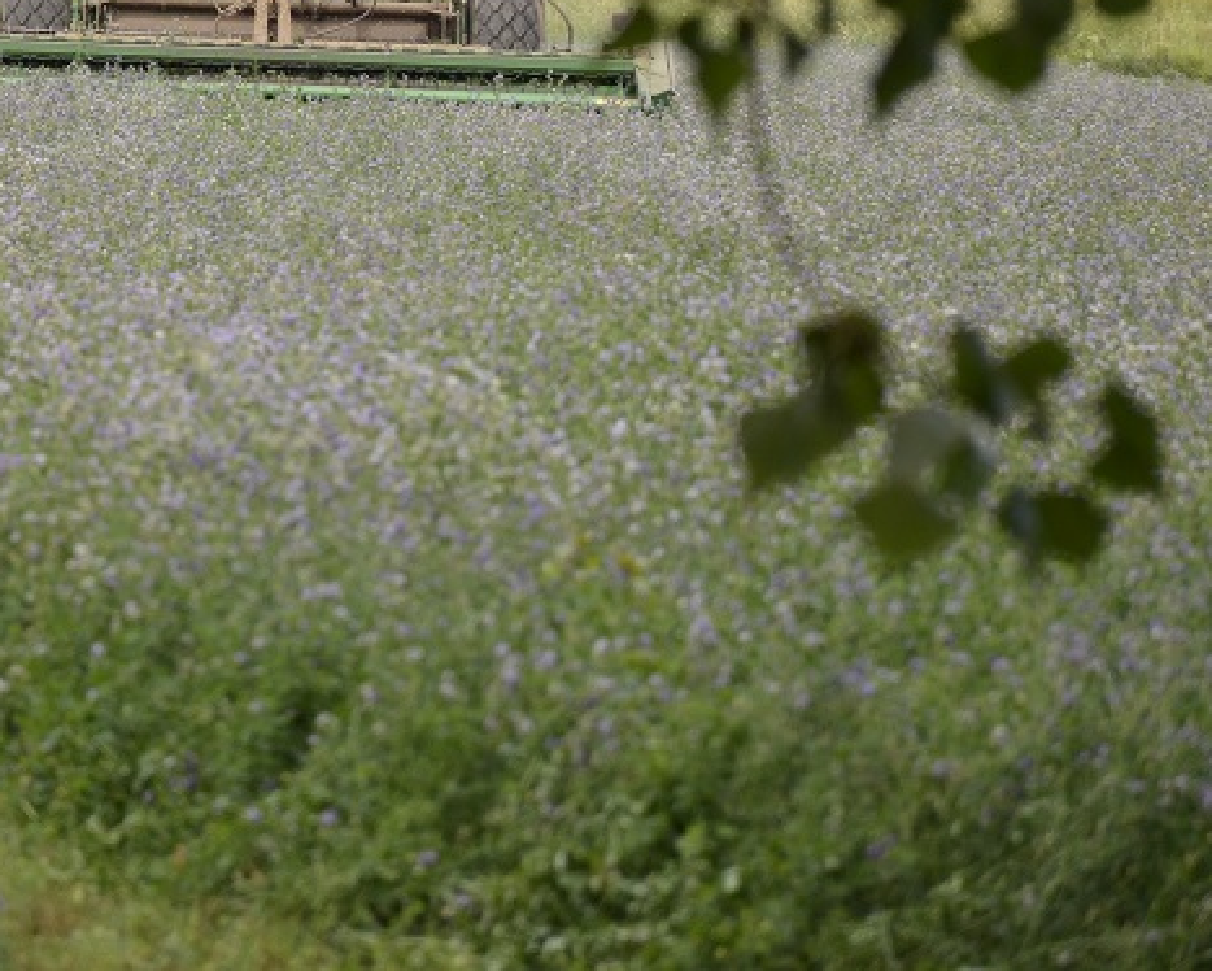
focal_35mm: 421
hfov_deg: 4.6
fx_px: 15108
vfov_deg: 3.7
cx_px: 161
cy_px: 114
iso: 400
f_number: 5.6
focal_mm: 140
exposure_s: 1/1000
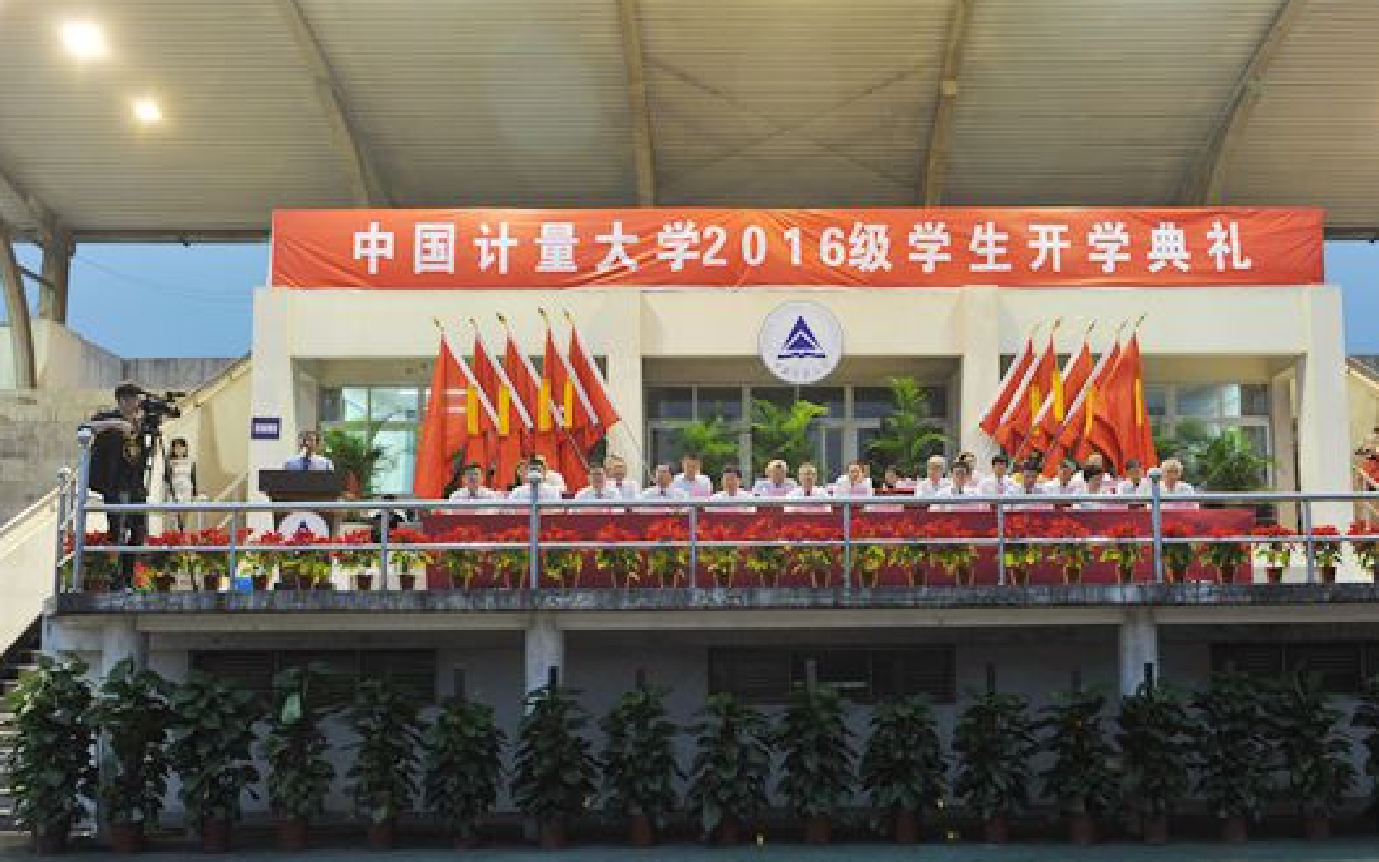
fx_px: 1391
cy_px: 503
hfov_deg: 52.6
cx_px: 778
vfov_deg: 34.4
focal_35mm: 37
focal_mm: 32
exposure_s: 1/60
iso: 800
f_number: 4
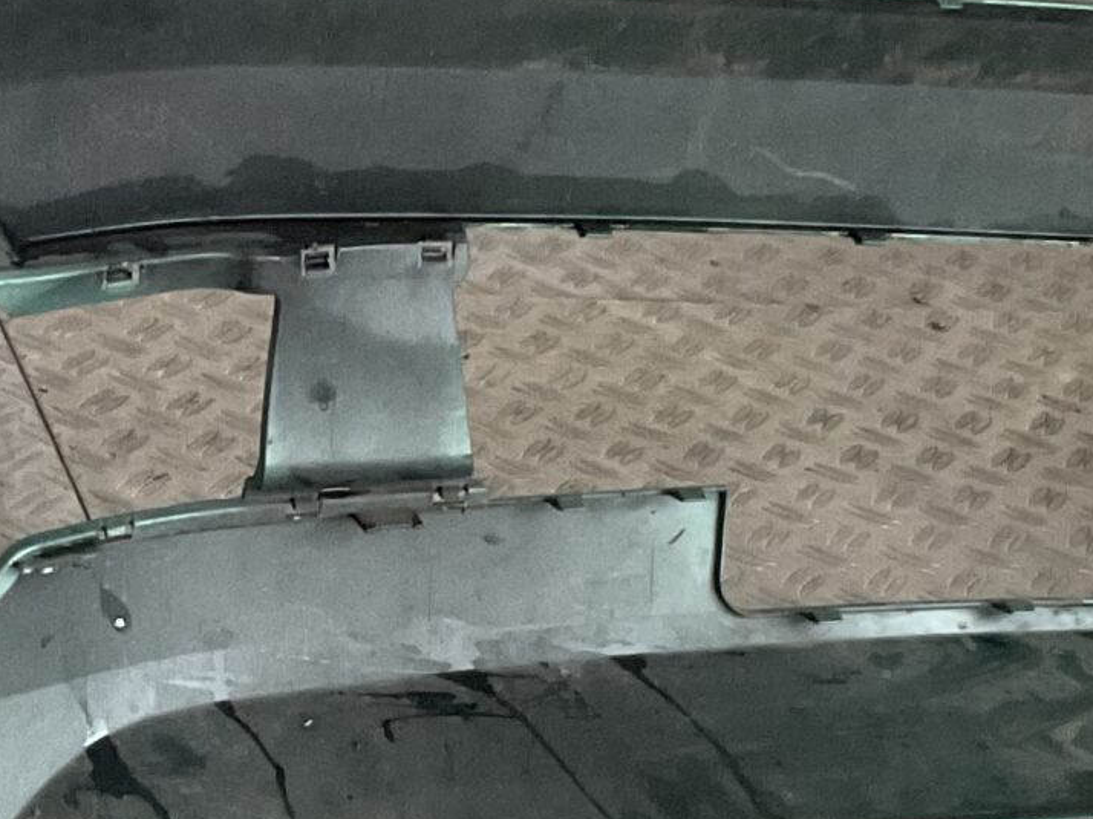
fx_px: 3283
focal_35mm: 104
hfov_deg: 18.7
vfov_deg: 14.2
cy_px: 494
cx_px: 216
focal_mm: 3
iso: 200
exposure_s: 1/50
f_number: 1.8
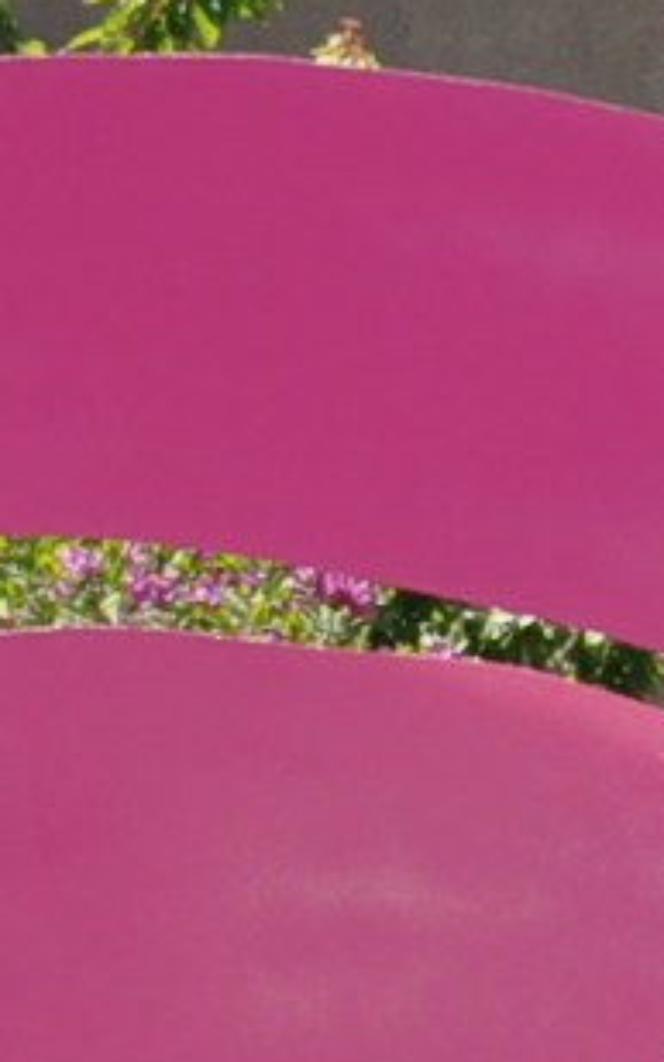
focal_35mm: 191
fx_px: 5533
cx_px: 2505
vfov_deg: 10.7
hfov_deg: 6.0
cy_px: 1440
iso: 200
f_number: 9
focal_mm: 18
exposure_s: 1/200
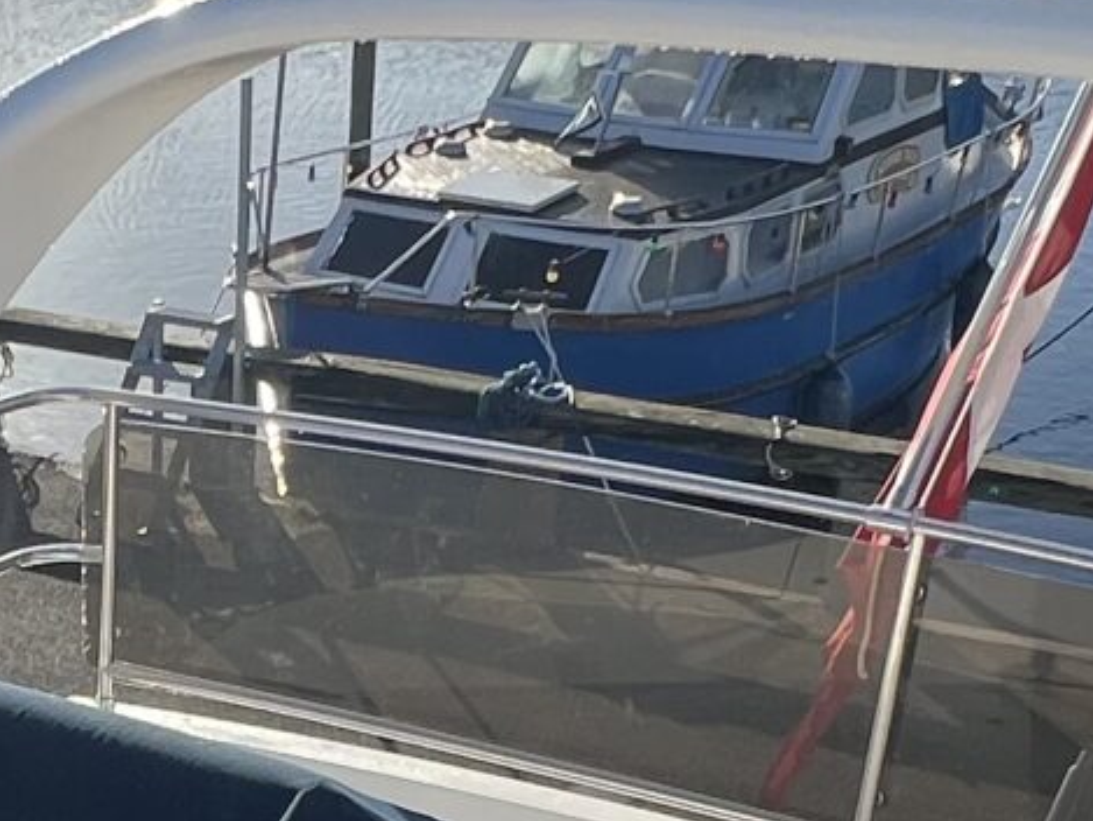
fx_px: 2242
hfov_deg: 25.9
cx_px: -21
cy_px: 1124
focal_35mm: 71
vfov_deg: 18.9
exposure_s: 1/1193
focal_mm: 1.57
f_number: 1.8
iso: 32
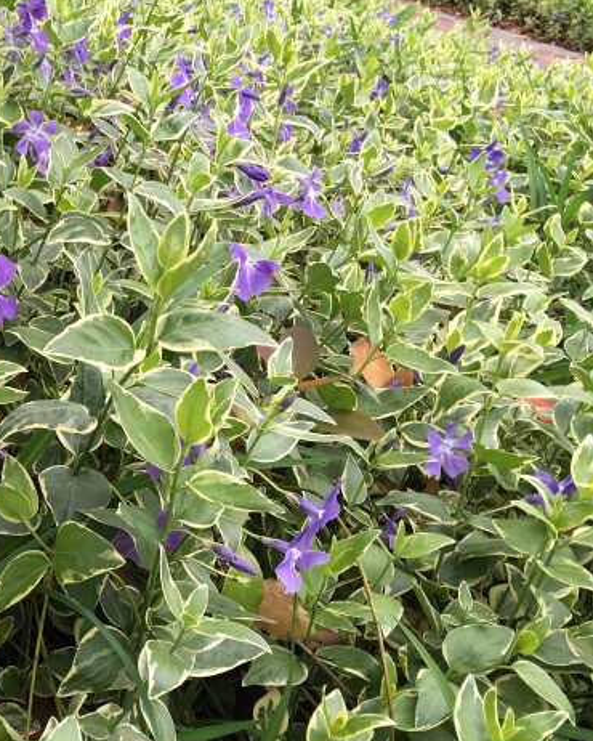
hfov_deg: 28.3
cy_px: 391
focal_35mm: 49
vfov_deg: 38.0
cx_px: -46
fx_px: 1074
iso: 25
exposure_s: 1/109
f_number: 2.2
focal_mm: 4.15
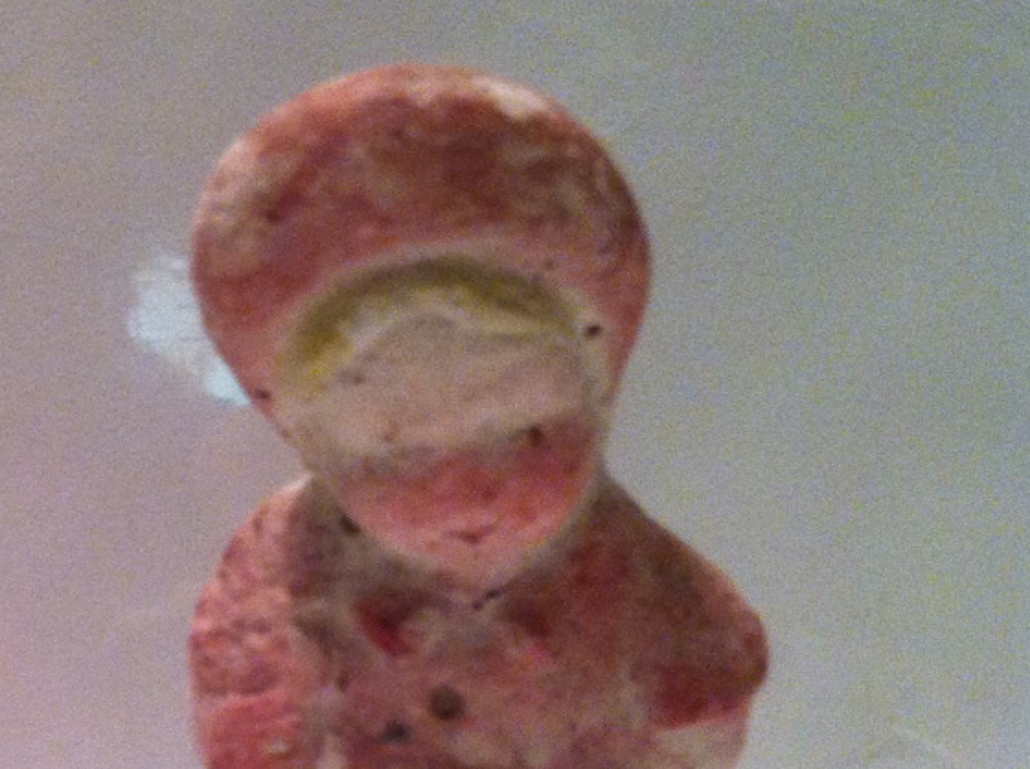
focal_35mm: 81
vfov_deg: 18.0
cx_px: -153
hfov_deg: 22.5
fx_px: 2406
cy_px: 591
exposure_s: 1/15
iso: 250
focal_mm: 3.85
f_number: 2.8
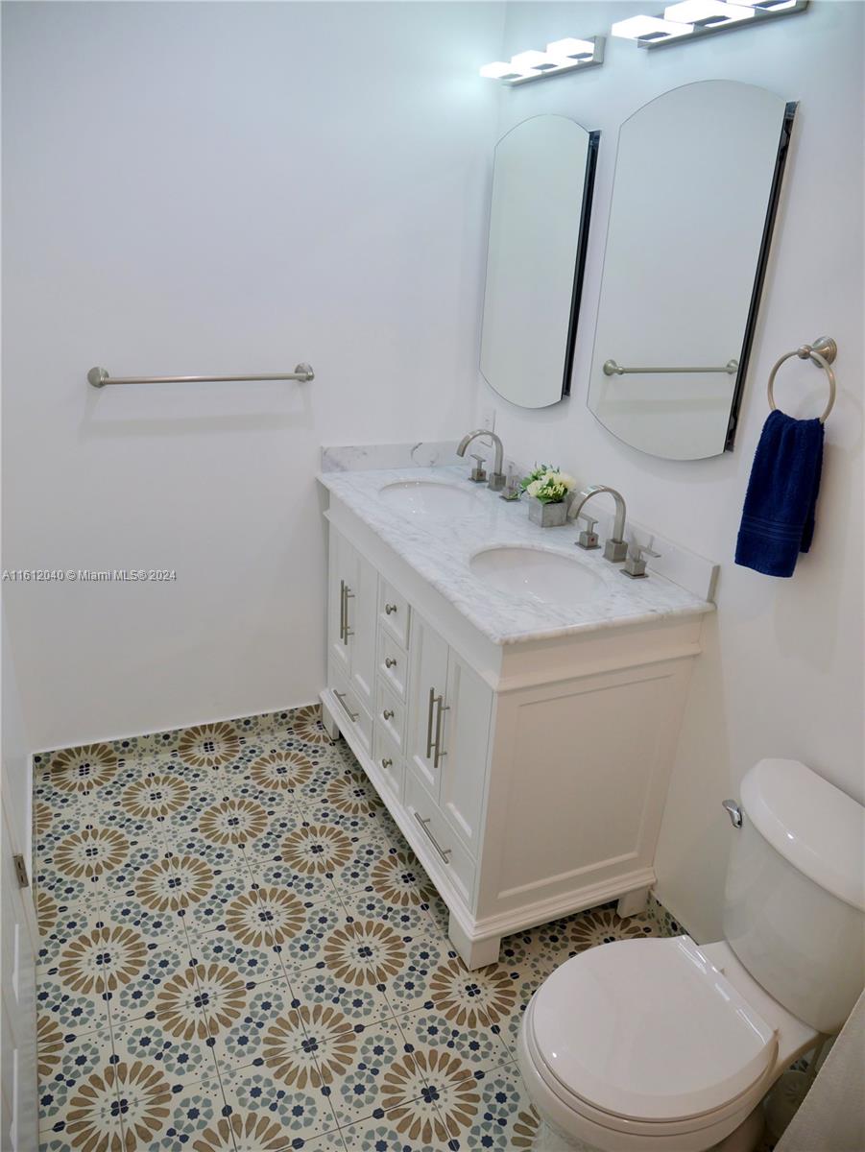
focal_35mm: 24
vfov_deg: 71.6
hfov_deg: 56.8
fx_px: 799
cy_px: 576
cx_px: 432
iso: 1000
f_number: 3.5
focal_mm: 12
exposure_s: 1/125
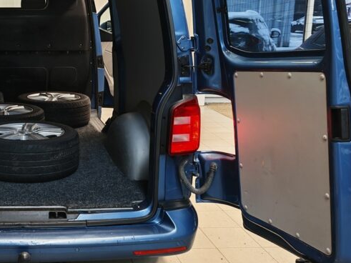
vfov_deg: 30.1
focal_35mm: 48
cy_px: 91
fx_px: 487
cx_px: 21
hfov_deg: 36.6
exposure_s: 1/50
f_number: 1.6
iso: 100
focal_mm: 5.4
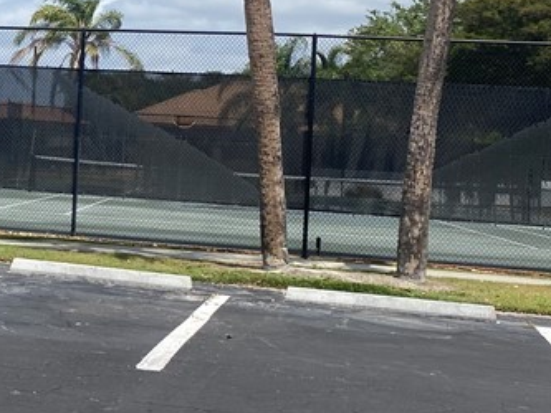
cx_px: -152
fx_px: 1274
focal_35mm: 80
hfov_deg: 22.1
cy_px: 112
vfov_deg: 18.3
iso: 32
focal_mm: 4.25
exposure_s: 1/4274
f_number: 1.8
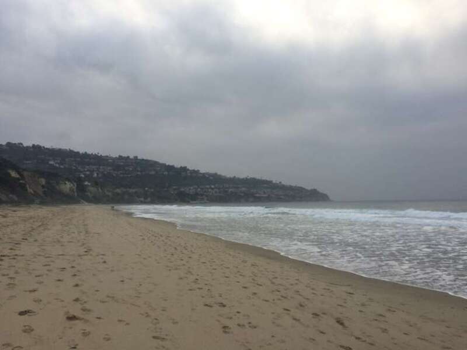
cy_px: 175
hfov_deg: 61.7
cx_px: 234
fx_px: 391
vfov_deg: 48.2
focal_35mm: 29
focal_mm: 4.15
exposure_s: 1/1414
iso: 32
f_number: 2.2
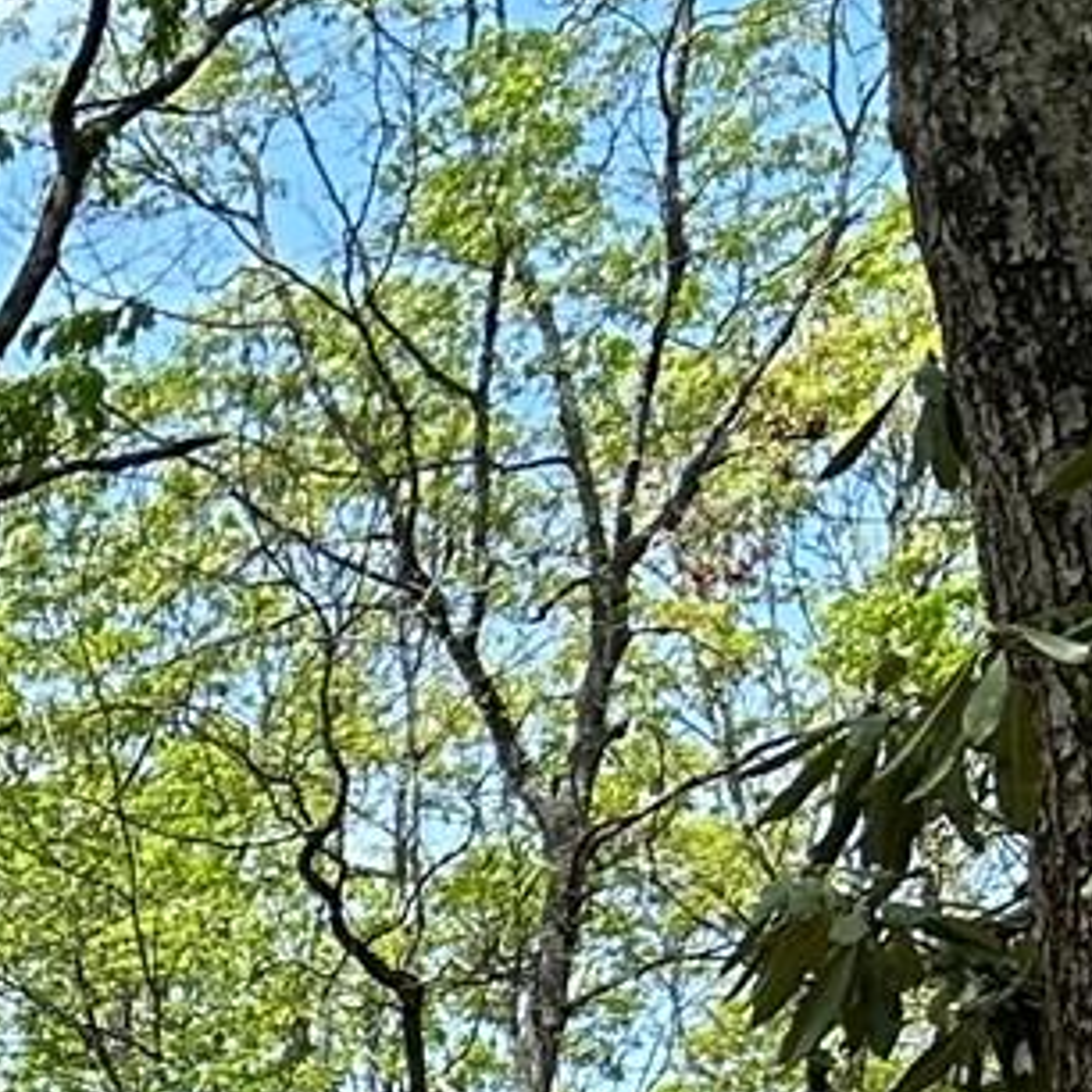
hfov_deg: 9.3
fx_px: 5496
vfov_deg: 9.8
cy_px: 2716
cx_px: -2027
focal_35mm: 154
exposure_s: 1/1344
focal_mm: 5.7
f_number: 1.5
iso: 50
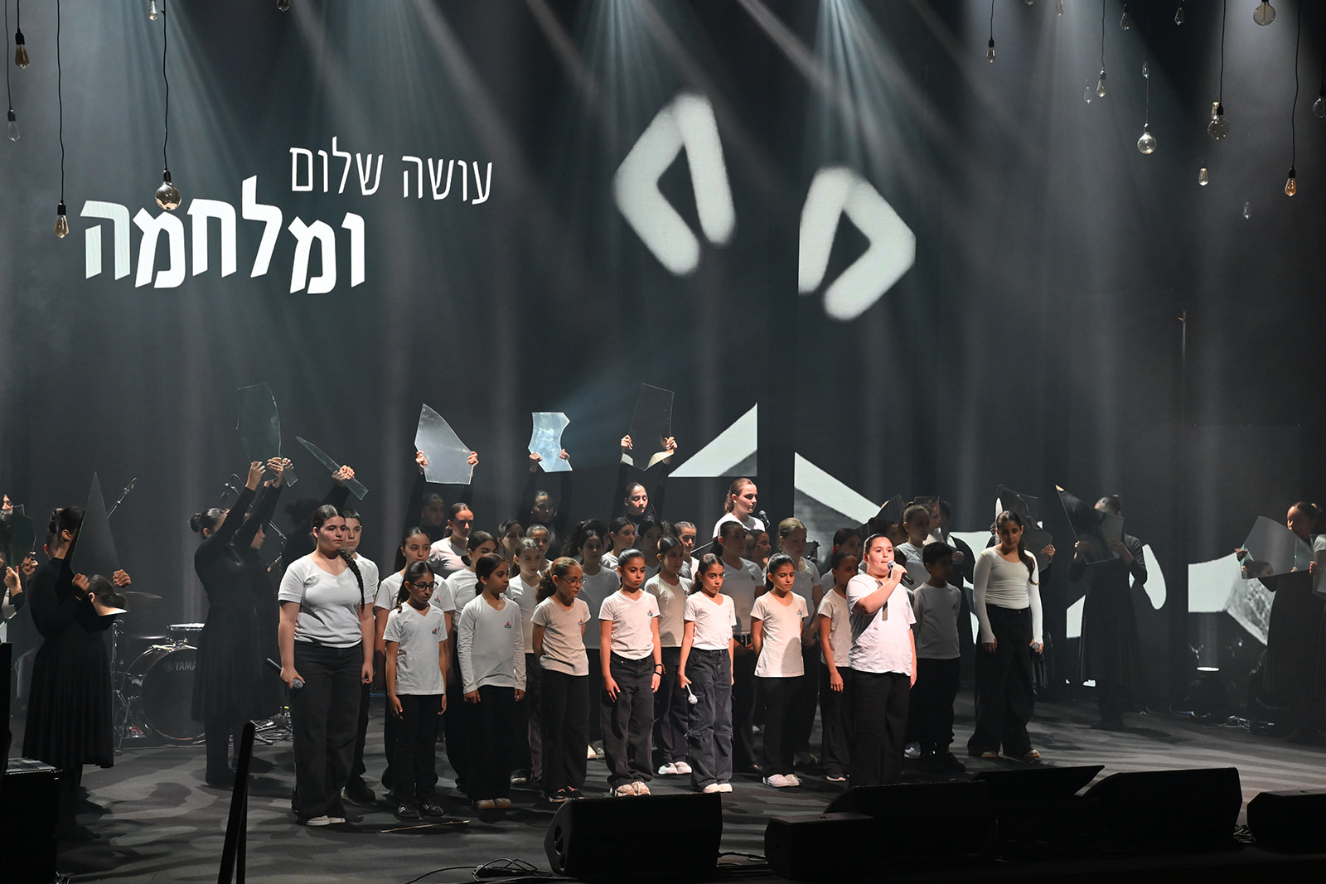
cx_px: 663
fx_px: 2505
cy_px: 442
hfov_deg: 29.7
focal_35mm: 68
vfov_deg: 20.0
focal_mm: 68
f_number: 6.3
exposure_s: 1/200
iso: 2500
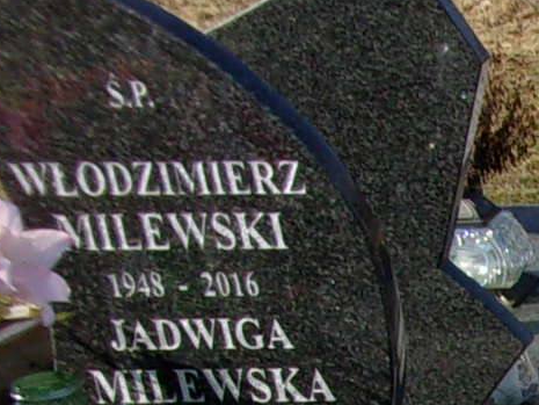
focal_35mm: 156
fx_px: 2430
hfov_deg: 10.6
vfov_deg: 8.9
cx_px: 1336
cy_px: 865
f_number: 10.8
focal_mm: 5.1
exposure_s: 1/80
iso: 80
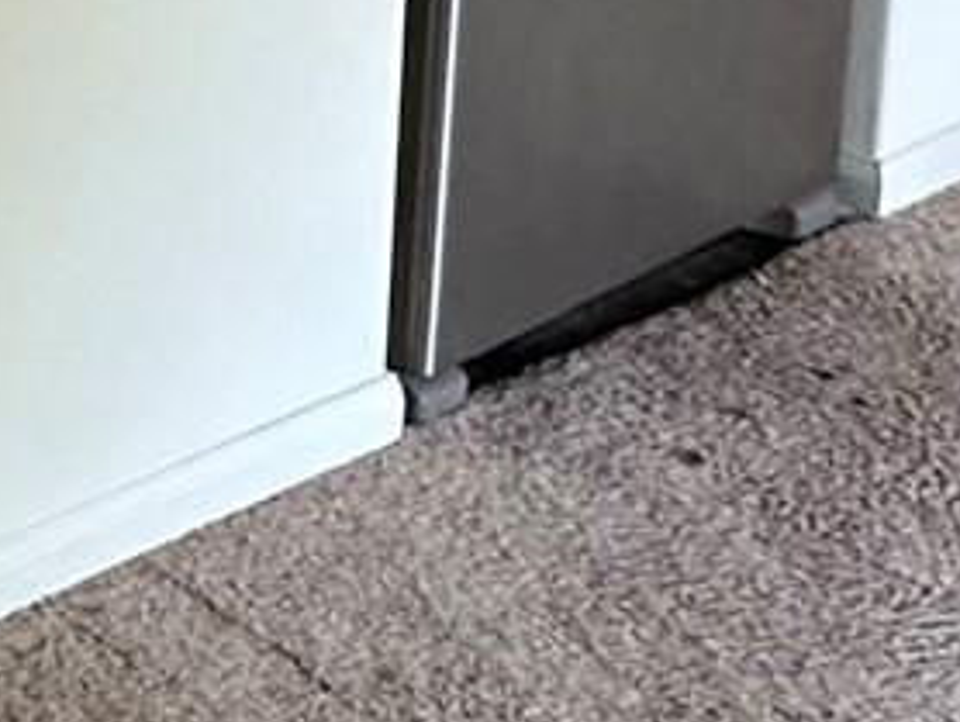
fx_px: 2859
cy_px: -687
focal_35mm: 103
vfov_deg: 12.7
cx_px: -525
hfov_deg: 17.0
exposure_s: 1/60
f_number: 2.2
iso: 320
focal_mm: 2.22
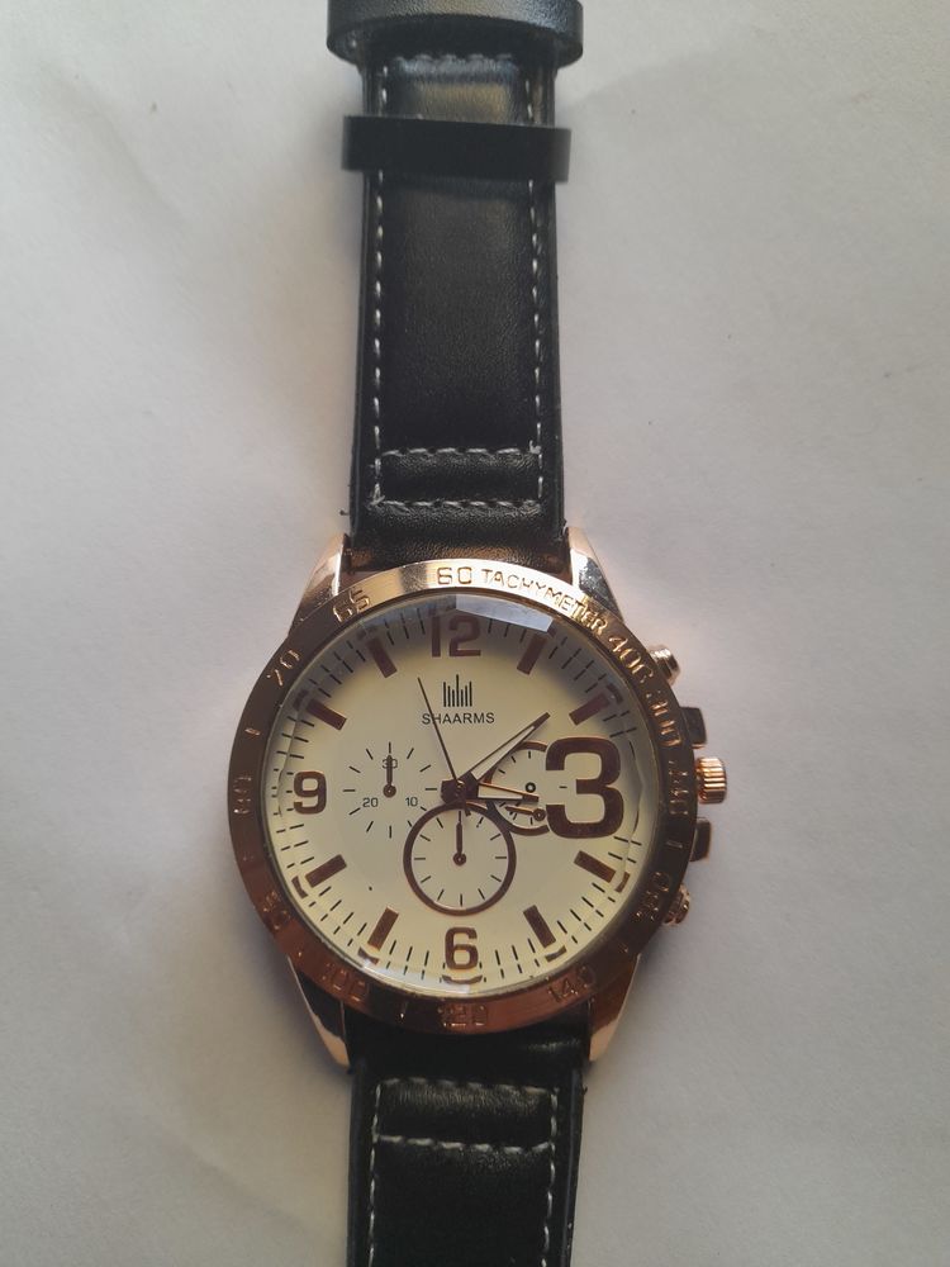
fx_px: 915
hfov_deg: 54.9
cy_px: 634
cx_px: 475
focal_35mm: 25
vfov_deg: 69.4
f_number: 2
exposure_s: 1/50
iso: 200
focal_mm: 4.6
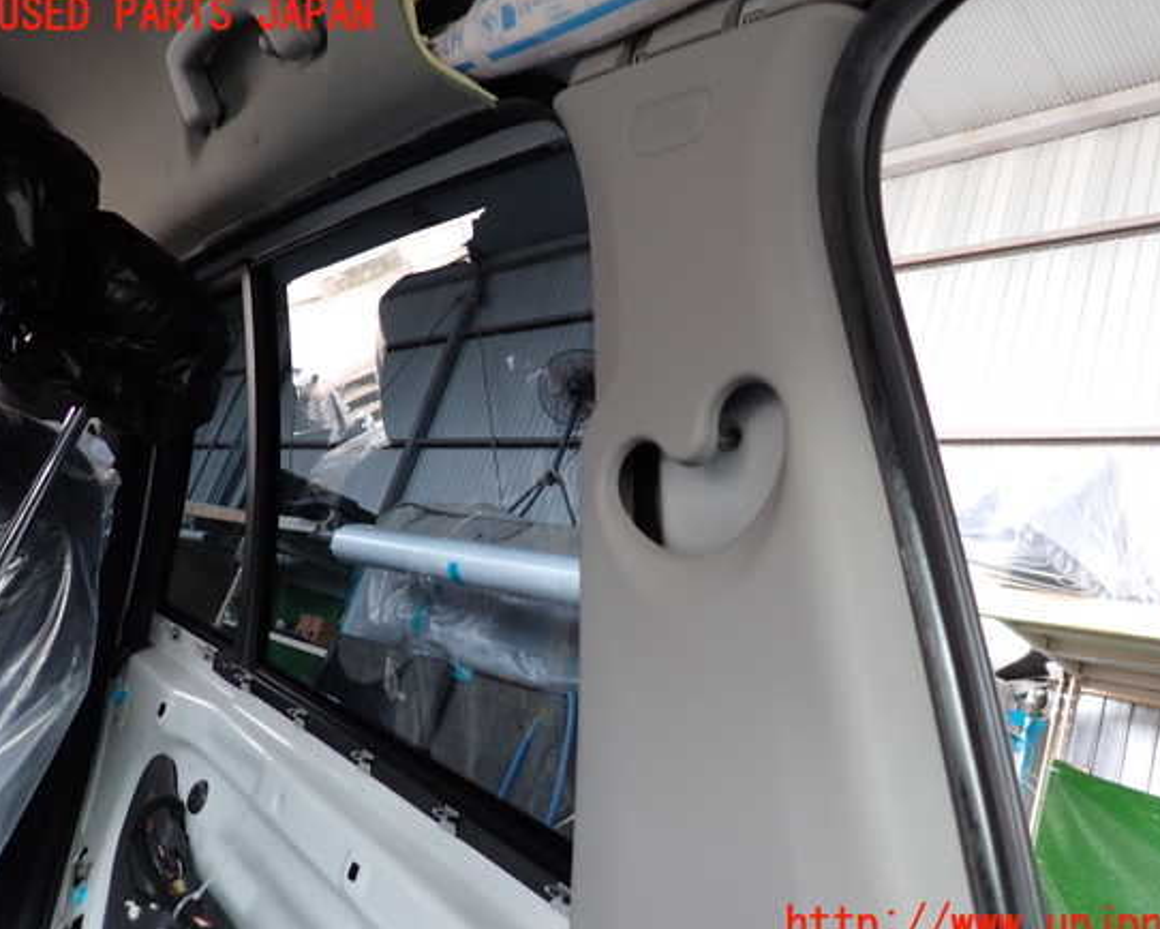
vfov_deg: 53.2
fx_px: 927
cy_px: 471
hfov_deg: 64.0
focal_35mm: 27
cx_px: 627
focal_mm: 4.5
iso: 200
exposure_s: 1/60
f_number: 2
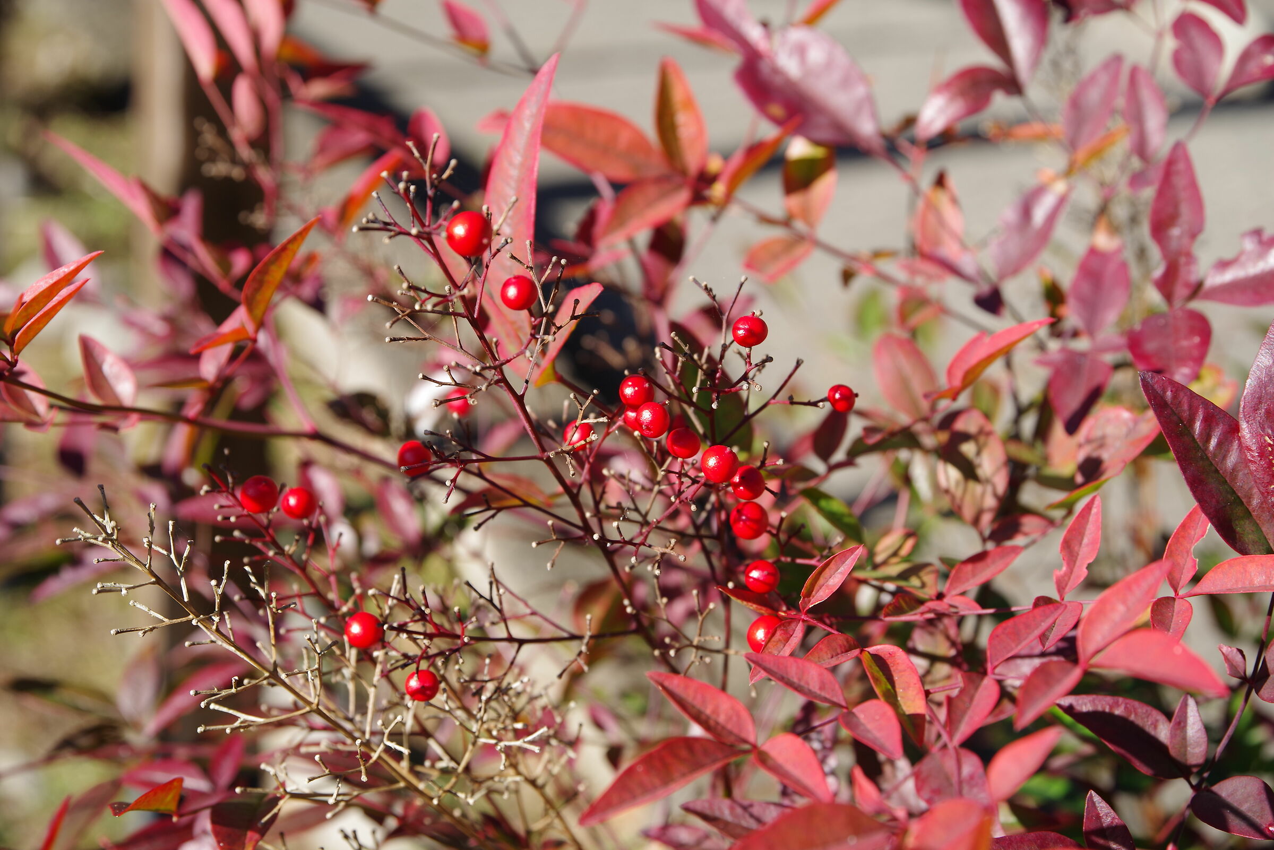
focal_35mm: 68
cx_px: 637
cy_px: 425
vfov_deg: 20.0
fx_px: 2407
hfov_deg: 29.6
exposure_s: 1/80
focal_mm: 68
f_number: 8
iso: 100
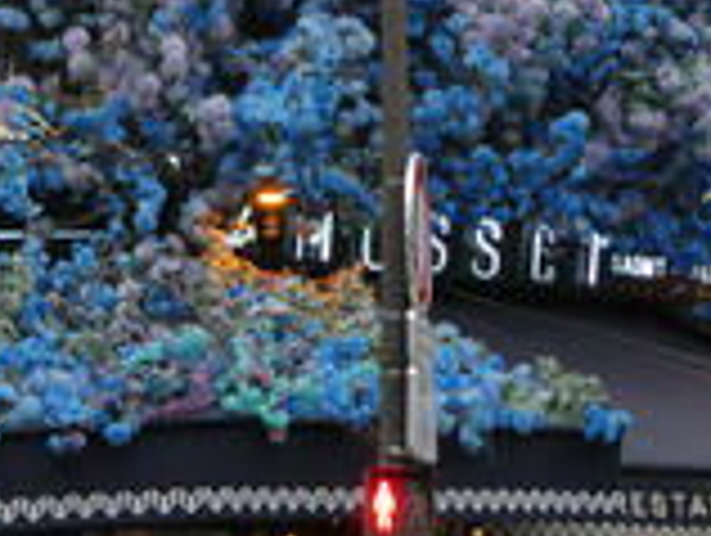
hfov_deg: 10.6
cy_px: 5
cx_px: 261
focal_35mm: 187
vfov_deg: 7.9
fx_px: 3847
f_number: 4.6
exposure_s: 1/80
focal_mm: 13.2
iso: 320
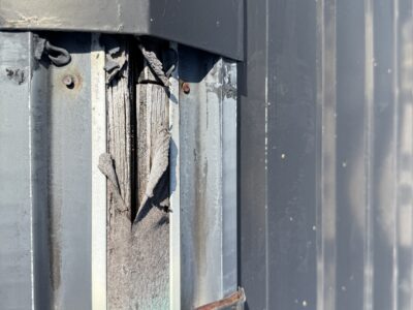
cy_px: 155
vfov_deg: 56.8
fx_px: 286
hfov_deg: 71.6
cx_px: 206
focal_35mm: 24
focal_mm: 6.76
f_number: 1.78
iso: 80
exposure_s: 1/2110
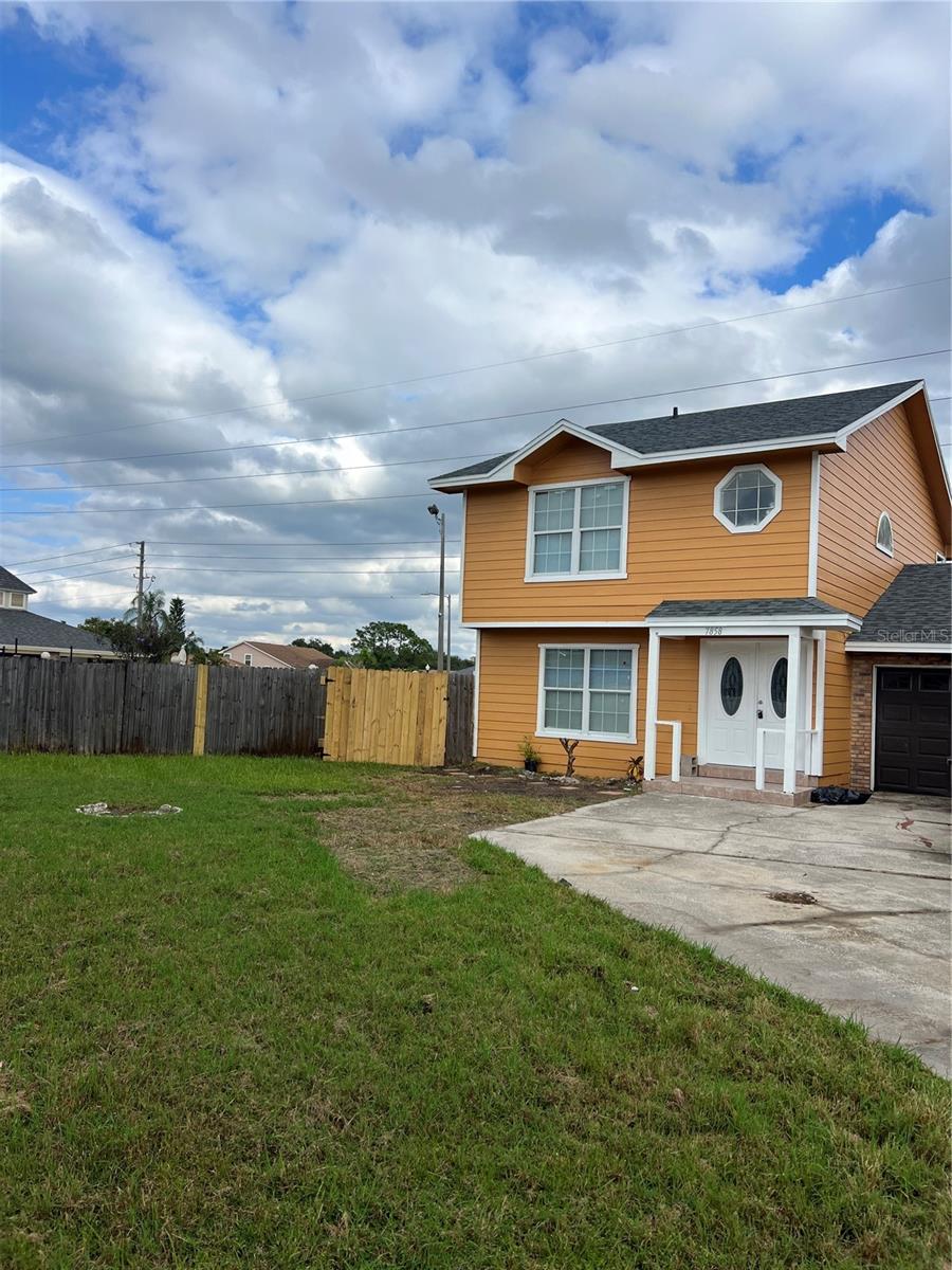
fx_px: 953
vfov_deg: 67.3
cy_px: 635
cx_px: 476
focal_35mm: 26
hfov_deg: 53.1
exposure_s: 1/5076
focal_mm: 5.7
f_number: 1.5
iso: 50
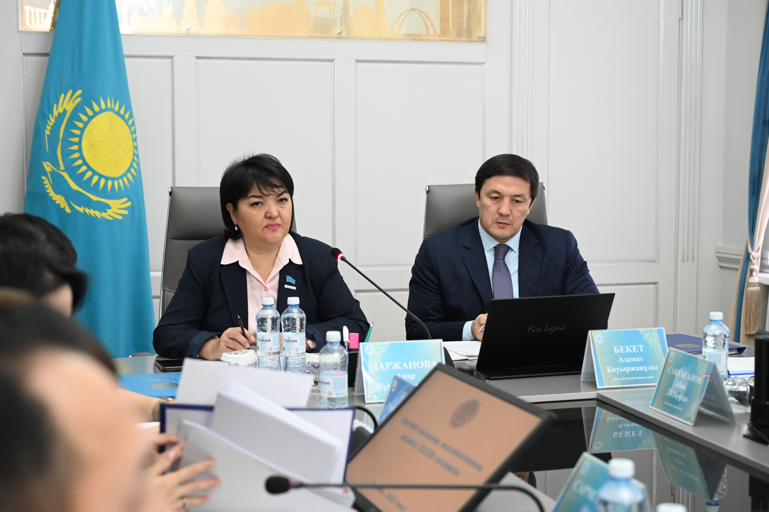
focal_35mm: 59
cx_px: 384
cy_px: 256
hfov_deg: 34.0
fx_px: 1259
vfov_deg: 23.0
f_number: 4
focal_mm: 59
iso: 3200
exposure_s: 1/160
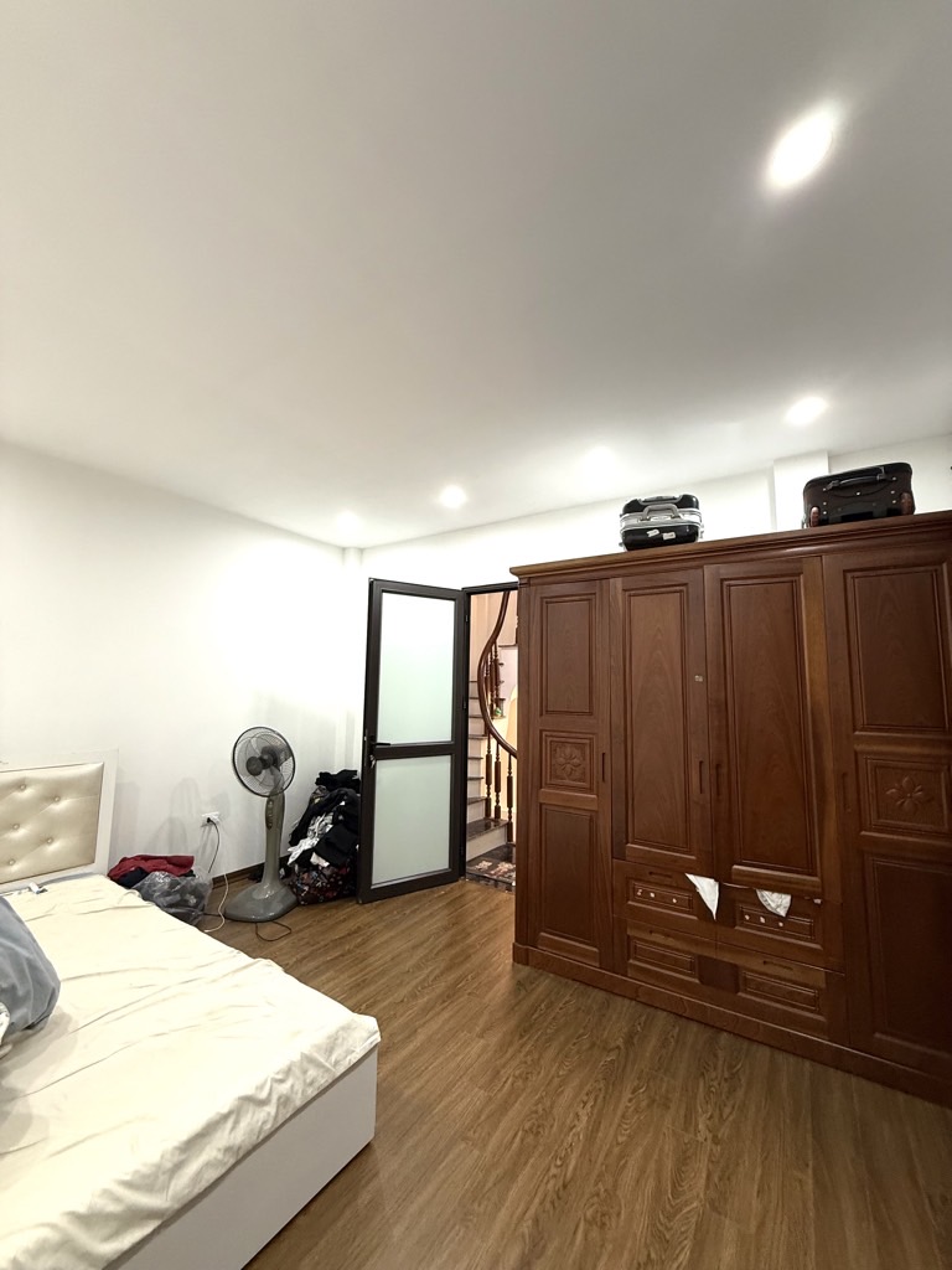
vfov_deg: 102.1
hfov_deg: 85.7
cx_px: 476
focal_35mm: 14
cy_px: 635
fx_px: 513
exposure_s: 1/50
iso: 200
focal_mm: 2.22
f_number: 2.2
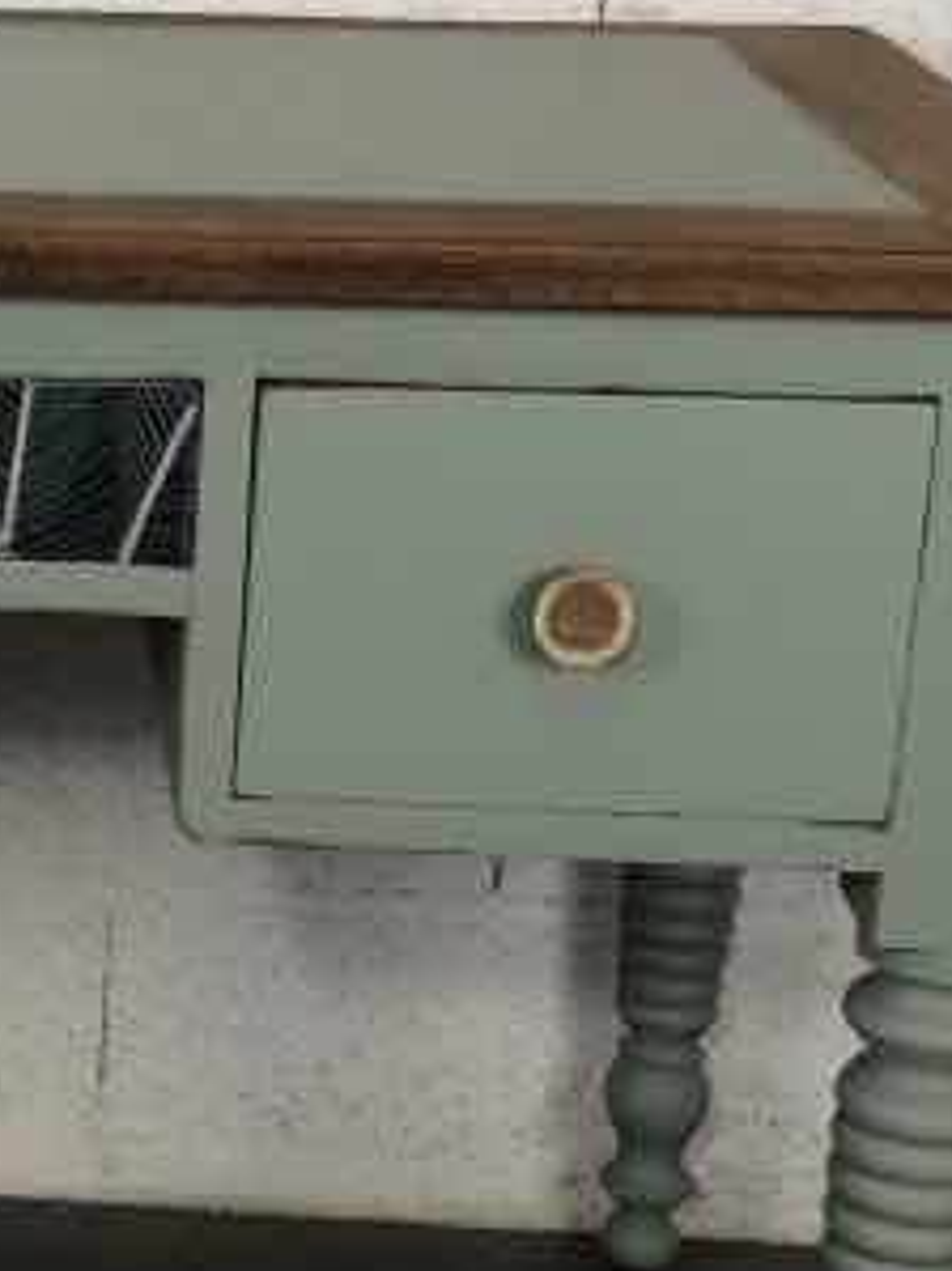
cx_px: -374
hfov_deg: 14.0
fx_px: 3670
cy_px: 742
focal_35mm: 100
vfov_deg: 19.6
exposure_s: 1/20
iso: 40
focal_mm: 3.99
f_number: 1.8
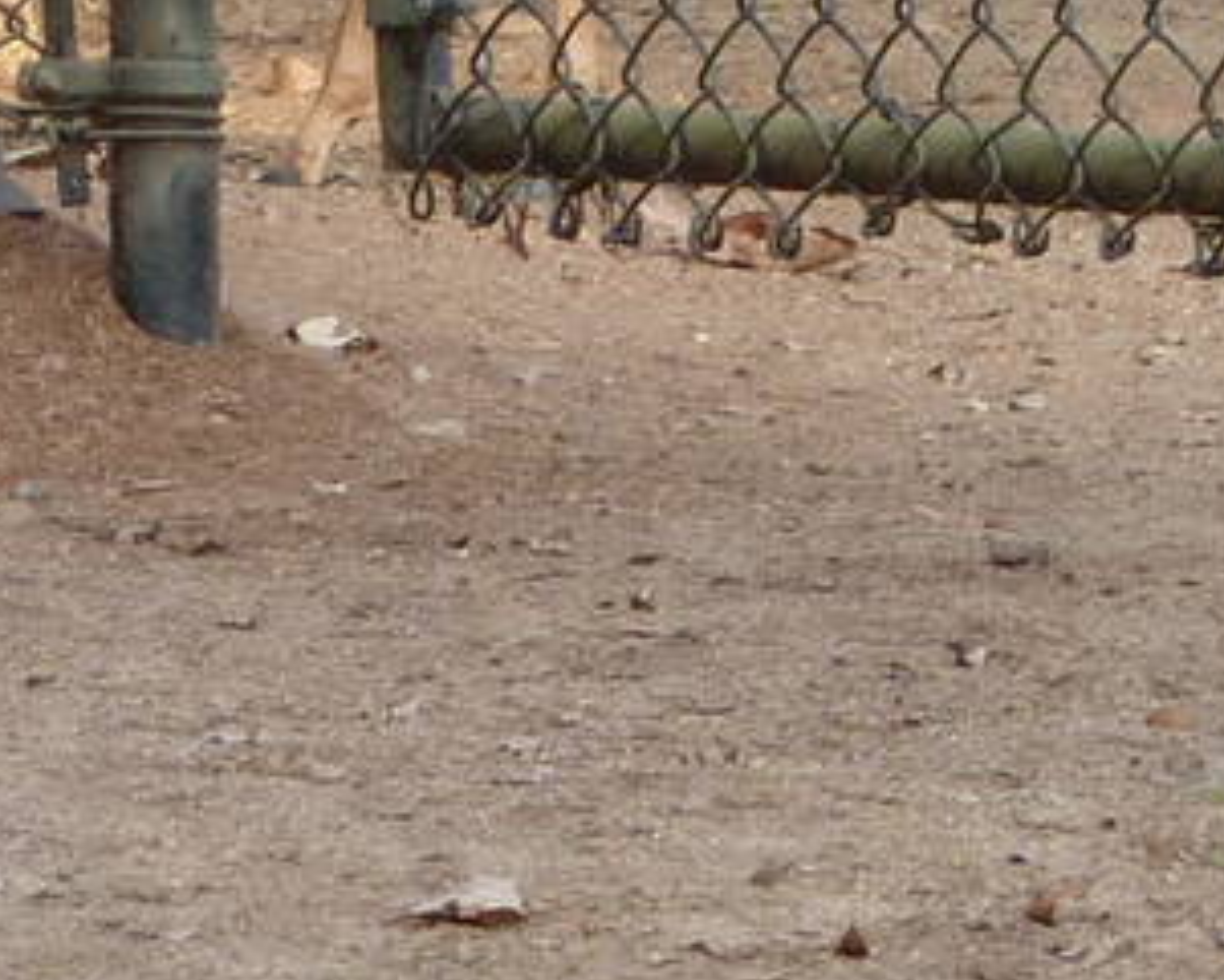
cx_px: 2123
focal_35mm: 762
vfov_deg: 2.0
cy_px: -1021
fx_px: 27613
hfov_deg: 2.5
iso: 100
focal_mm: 24.1
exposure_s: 1/40
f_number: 4.5
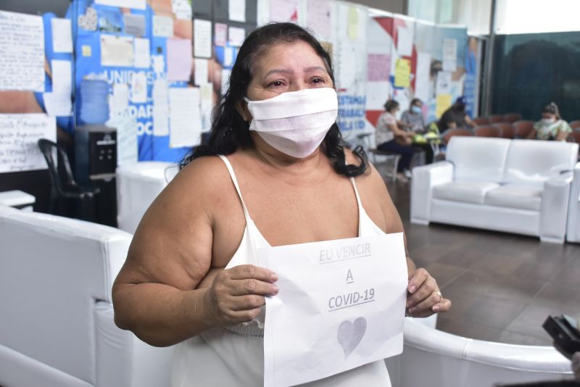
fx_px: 629
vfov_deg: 34.2
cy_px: 194
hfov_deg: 49.5
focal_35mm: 39
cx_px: 290
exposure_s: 1/100
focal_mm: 26
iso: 1250
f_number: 4.5
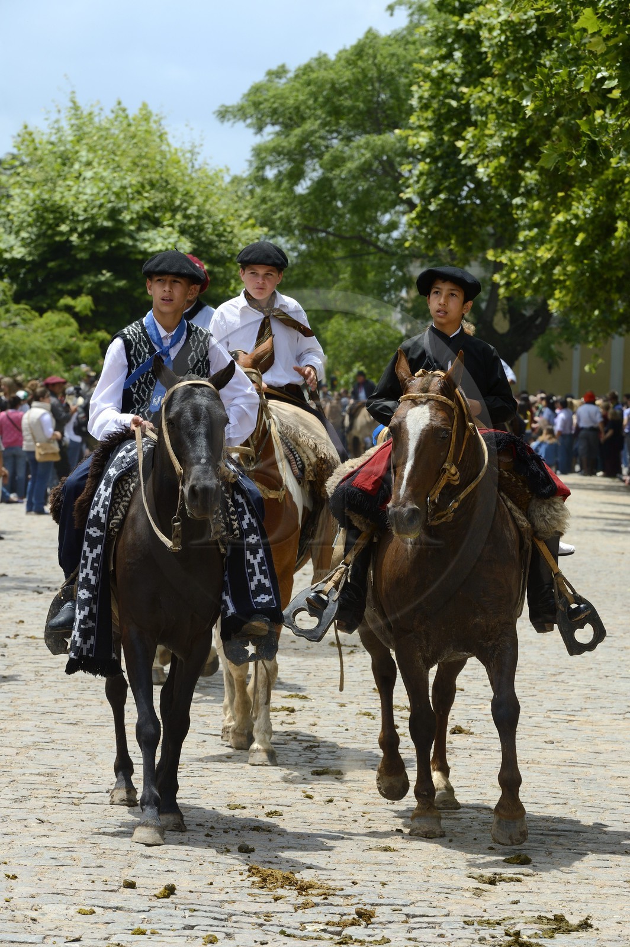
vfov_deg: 13.3
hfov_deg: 8.8
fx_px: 4075
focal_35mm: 155
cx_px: 315
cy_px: 474
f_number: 10
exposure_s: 1/500
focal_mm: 155
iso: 400
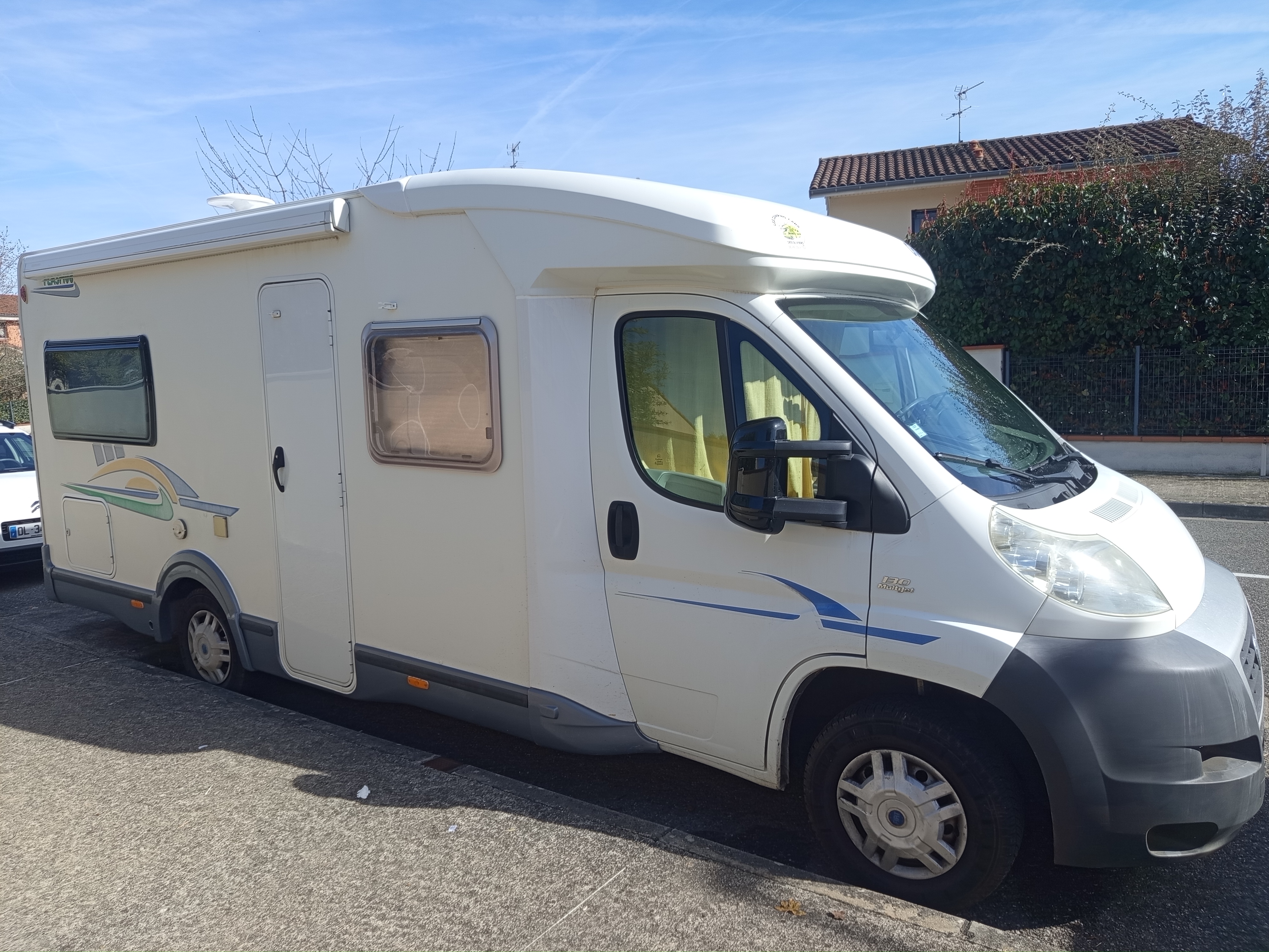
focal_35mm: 24
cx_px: 634
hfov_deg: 71.6
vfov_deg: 56.8
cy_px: 476
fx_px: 880
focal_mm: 5.24
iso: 50
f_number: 1.7
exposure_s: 1/747
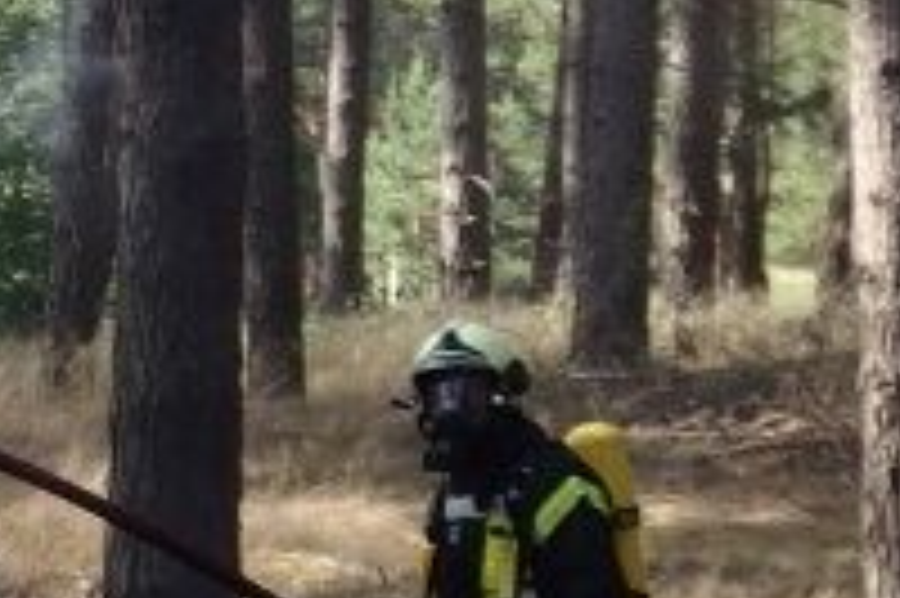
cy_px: 189
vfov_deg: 4.1
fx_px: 8318
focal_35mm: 333
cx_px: -729
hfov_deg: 6.1
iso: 100
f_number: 3.5
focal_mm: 13.2
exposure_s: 1/320
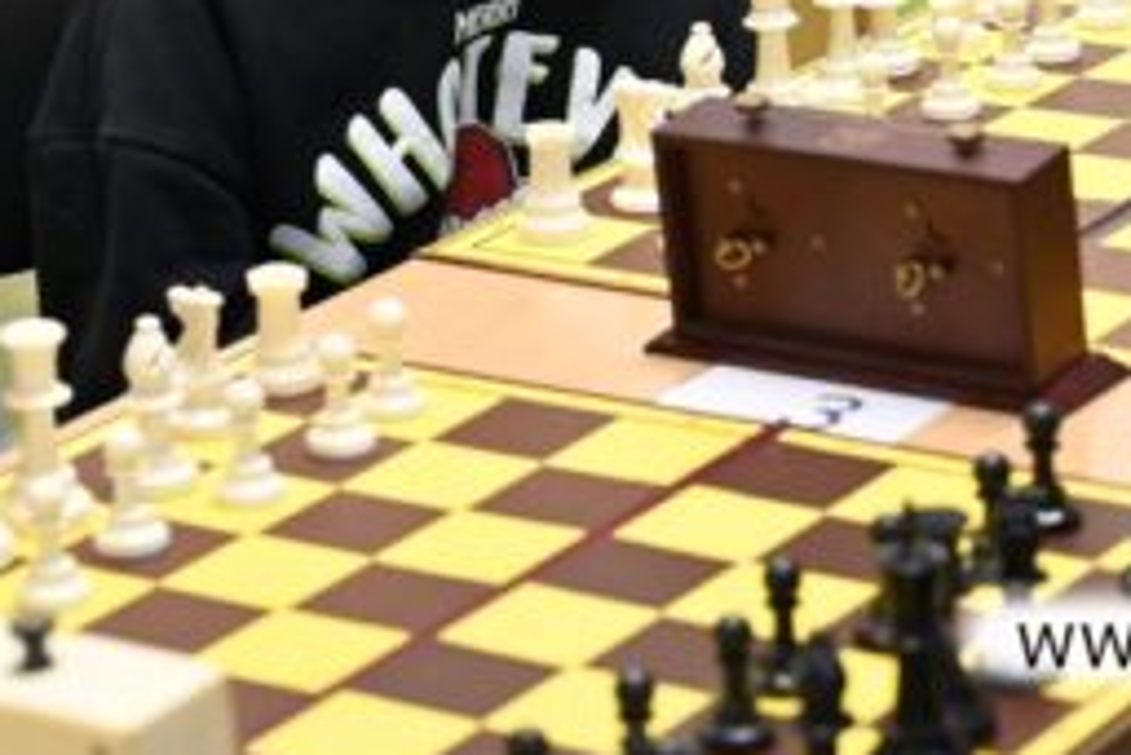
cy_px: -88
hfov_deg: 13.1
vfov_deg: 8.7
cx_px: 455
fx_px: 4935
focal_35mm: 157
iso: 1100
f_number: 2.8
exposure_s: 1/125
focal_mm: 45
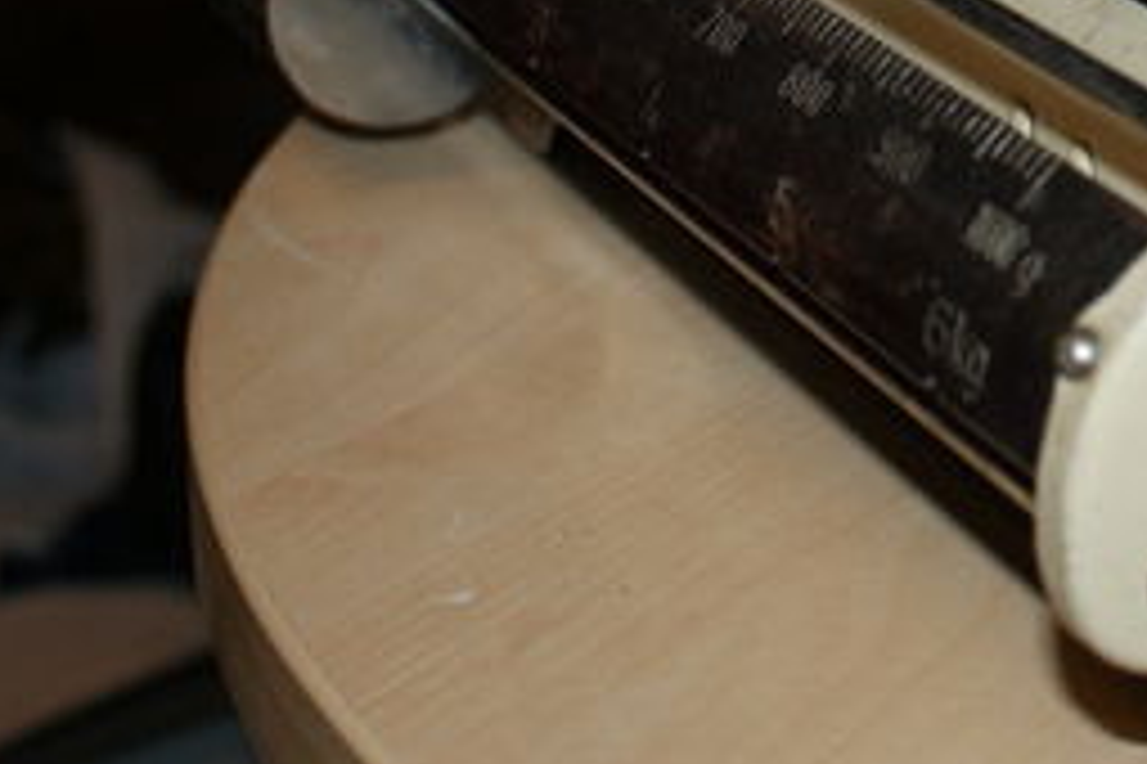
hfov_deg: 17.3
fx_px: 3600
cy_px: -144
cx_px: 1390
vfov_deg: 11.9
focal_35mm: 113
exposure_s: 1/60
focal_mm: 30
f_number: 5.6
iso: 400
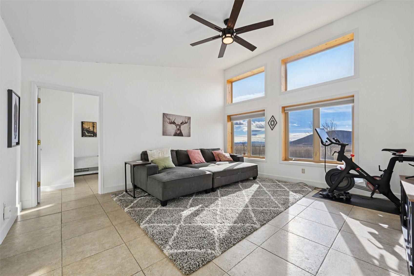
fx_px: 161
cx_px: 207
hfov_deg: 104.3
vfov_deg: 81.2
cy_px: 138
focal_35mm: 14
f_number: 13
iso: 64
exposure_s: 1/15
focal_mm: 14
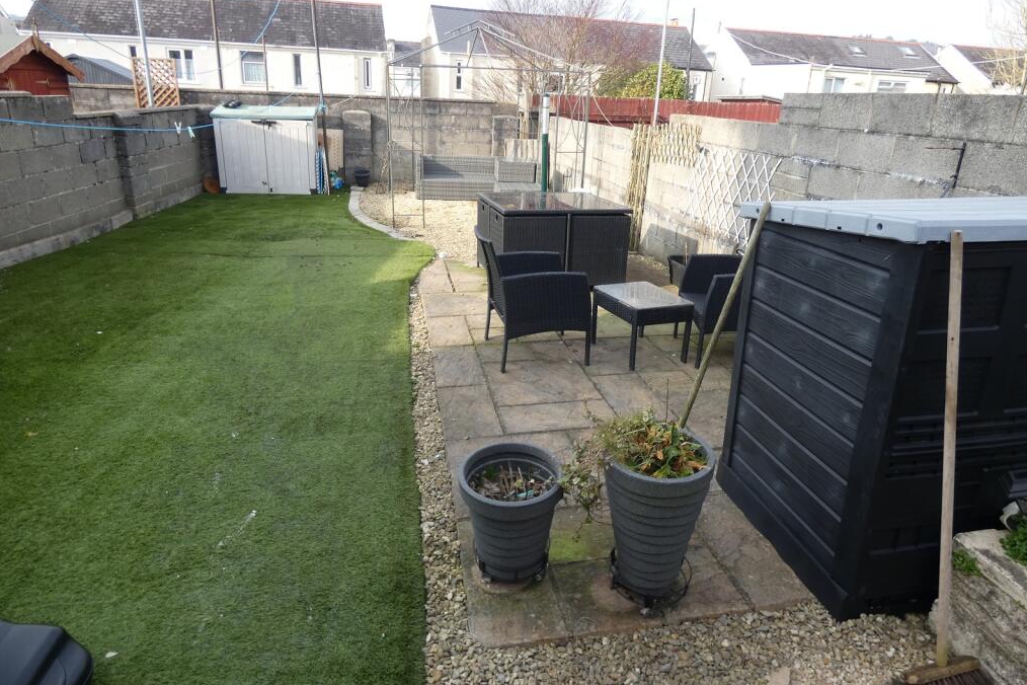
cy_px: 302
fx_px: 599
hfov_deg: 81.2
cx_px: 517
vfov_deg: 59.3
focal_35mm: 21
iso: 80
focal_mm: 3.6
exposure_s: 1/320
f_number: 2.8
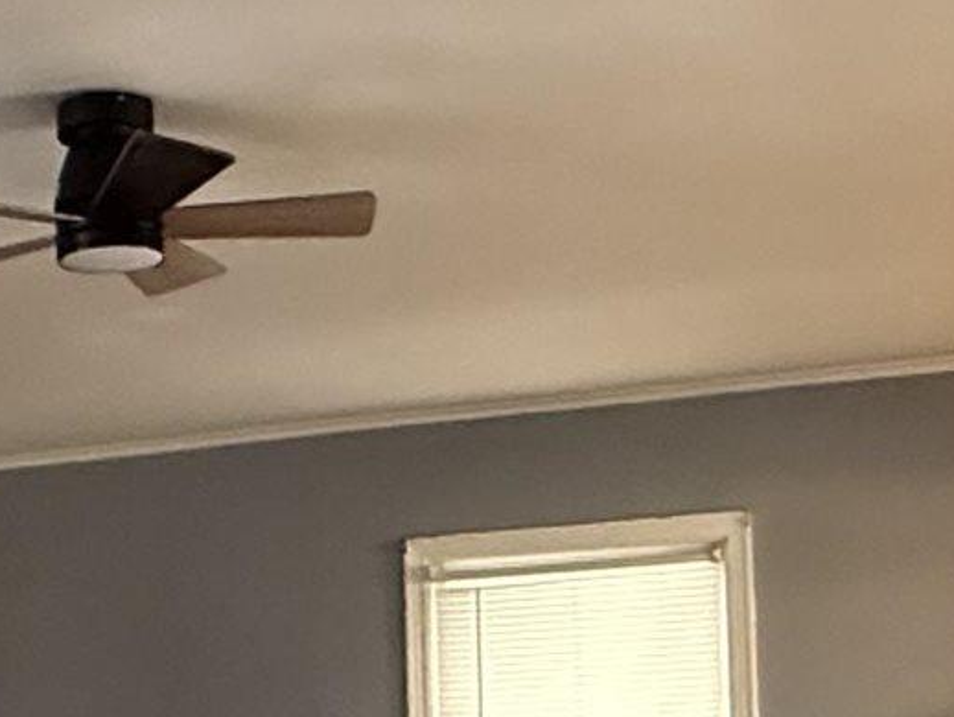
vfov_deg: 17.1
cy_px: 820
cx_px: 210
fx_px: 2288
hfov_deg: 23.3
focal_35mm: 83
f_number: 2.2
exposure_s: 1/40
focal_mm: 2.22
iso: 1000
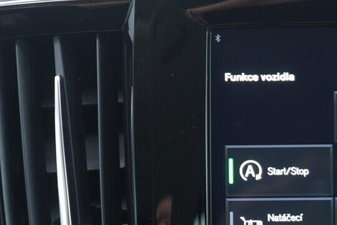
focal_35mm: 96
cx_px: 364
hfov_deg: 20.3
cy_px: 247
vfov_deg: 13.9
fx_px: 899
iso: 400
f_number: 2.8
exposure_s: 1/40
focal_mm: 24
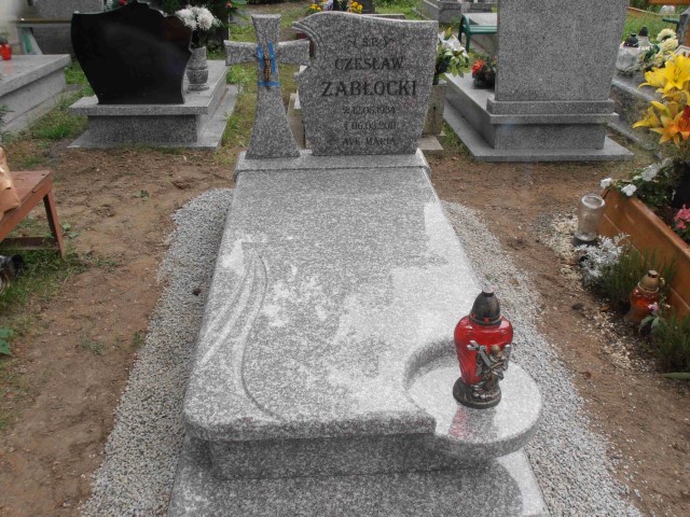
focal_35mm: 37
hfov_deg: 50.1
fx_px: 738
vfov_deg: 38.7
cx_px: 345
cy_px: 258
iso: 80
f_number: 3.9
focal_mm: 6.61
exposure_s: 1/250
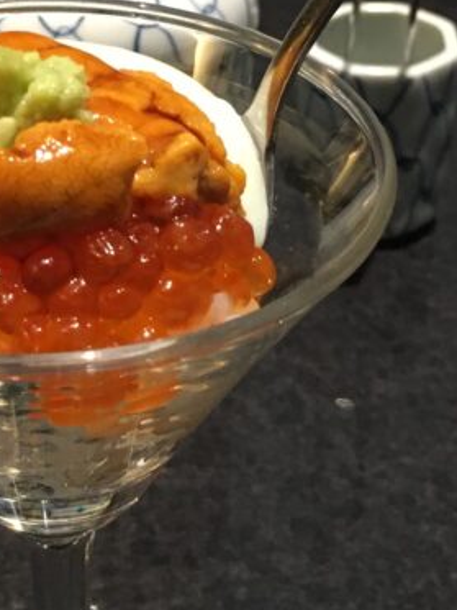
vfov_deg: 24.6
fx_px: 1391
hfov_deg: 18.6
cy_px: 207
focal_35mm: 79
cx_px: 165
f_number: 2.2
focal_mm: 4.15
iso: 200
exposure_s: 1/30
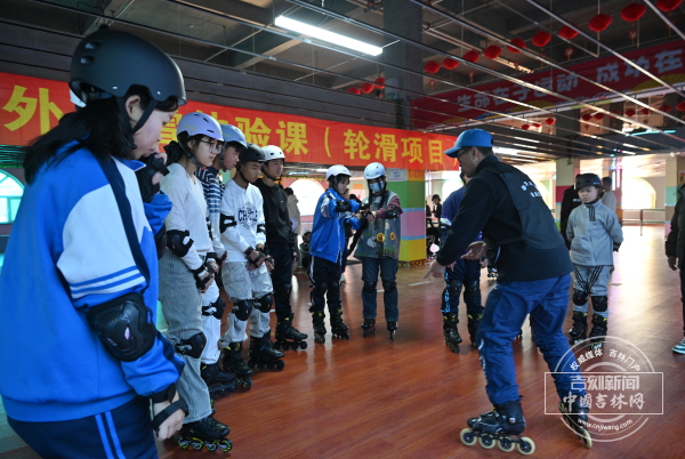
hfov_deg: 73.7
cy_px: 230
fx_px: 457
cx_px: 342
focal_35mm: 24
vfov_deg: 53.3
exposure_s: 1/60
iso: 500
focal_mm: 24
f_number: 4
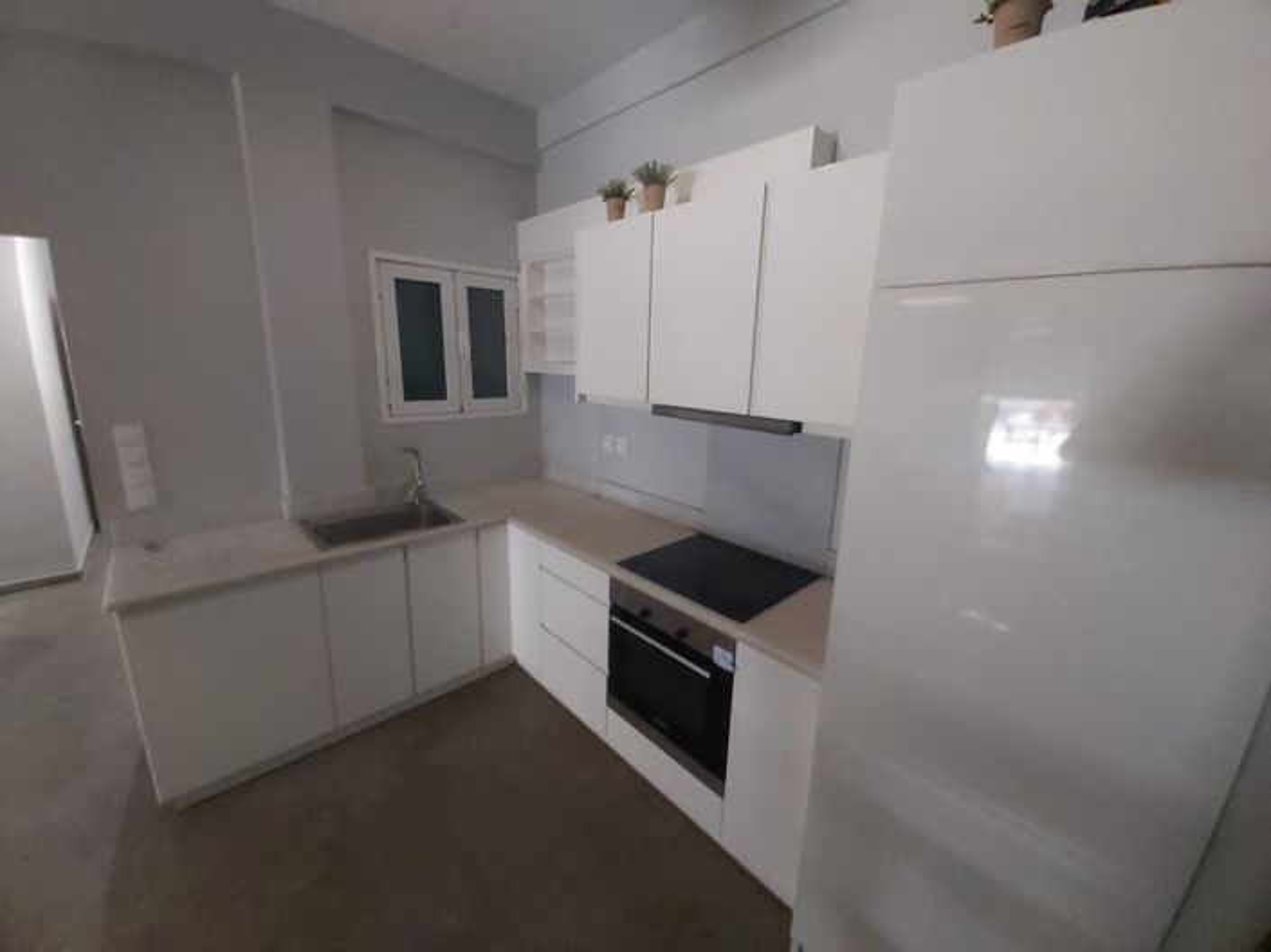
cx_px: 636
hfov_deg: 110.6
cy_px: 476
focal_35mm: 12
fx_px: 440
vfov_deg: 94.4
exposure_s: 1/25
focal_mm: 1.42
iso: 320
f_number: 2.2
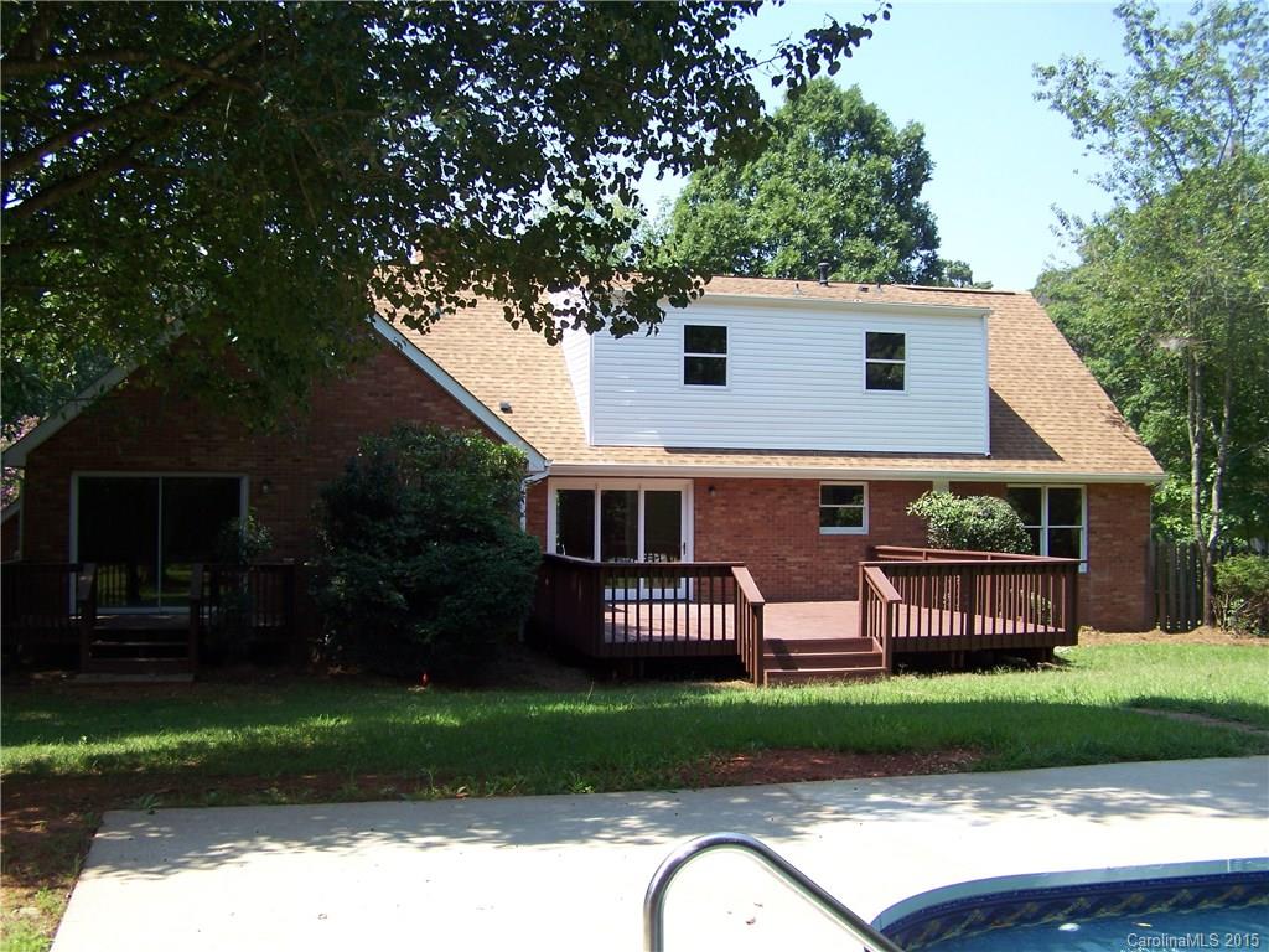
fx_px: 1393
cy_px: 476
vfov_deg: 37.7
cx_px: 634
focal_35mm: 38
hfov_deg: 49.0
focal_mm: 6.3
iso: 64
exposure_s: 1/320
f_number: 2.8
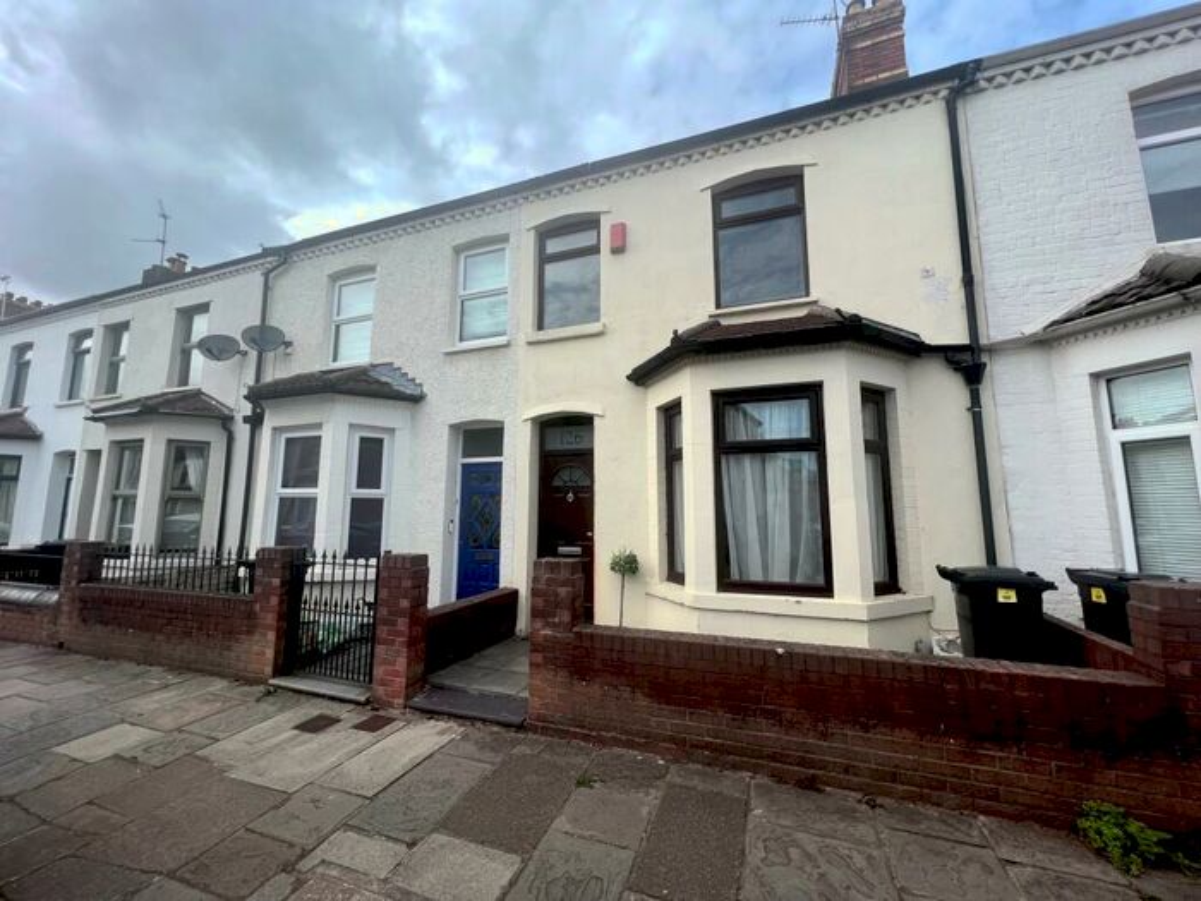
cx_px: 600
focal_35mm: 13
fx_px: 451
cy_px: 450
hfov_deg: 106.2
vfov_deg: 89.9
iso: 32
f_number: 1.8
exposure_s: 1/1263
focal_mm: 1.57
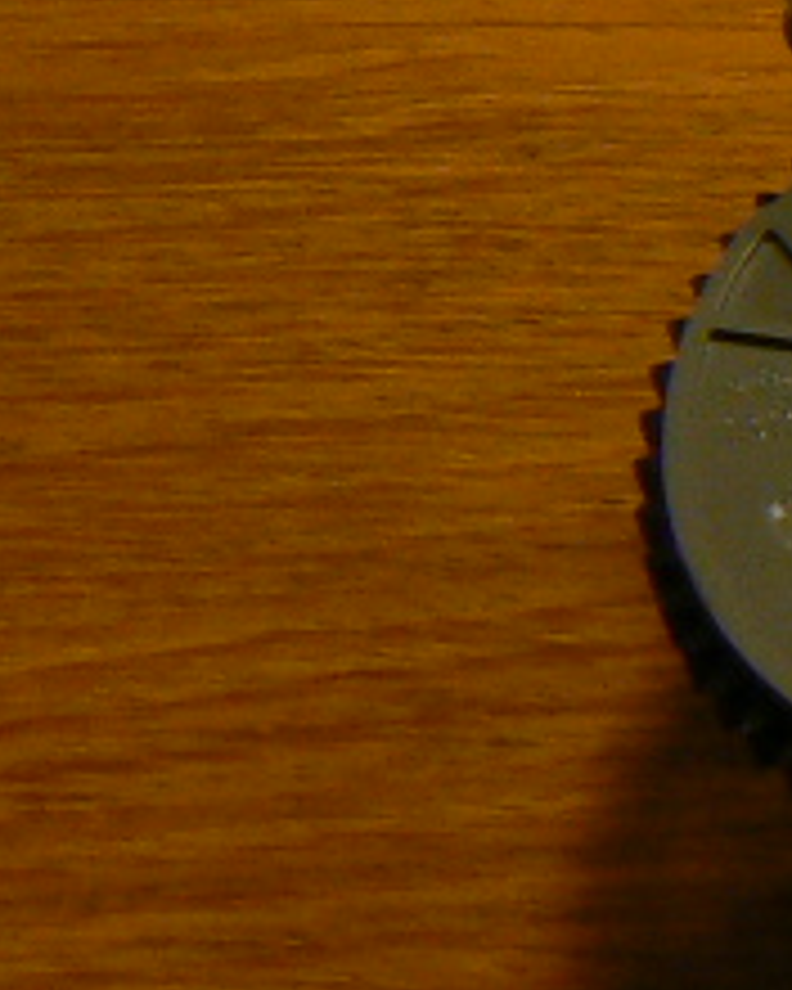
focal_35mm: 204
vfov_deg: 9.5
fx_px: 5977
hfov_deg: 6.5
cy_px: 252
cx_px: 2853
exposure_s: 1/5
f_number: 2.8
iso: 100
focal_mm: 6
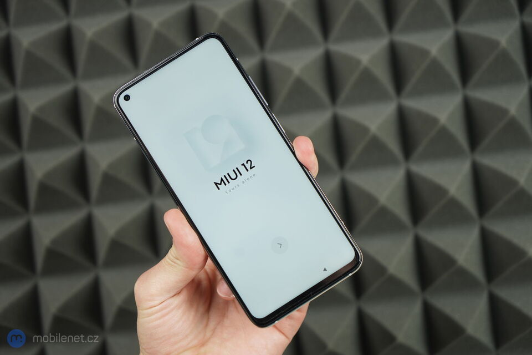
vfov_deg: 19.5
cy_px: 178
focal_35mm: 70
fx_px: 1034
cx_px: 266
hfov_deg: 28.8
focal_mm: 70
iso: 400
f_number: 4.5
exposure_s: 1/200
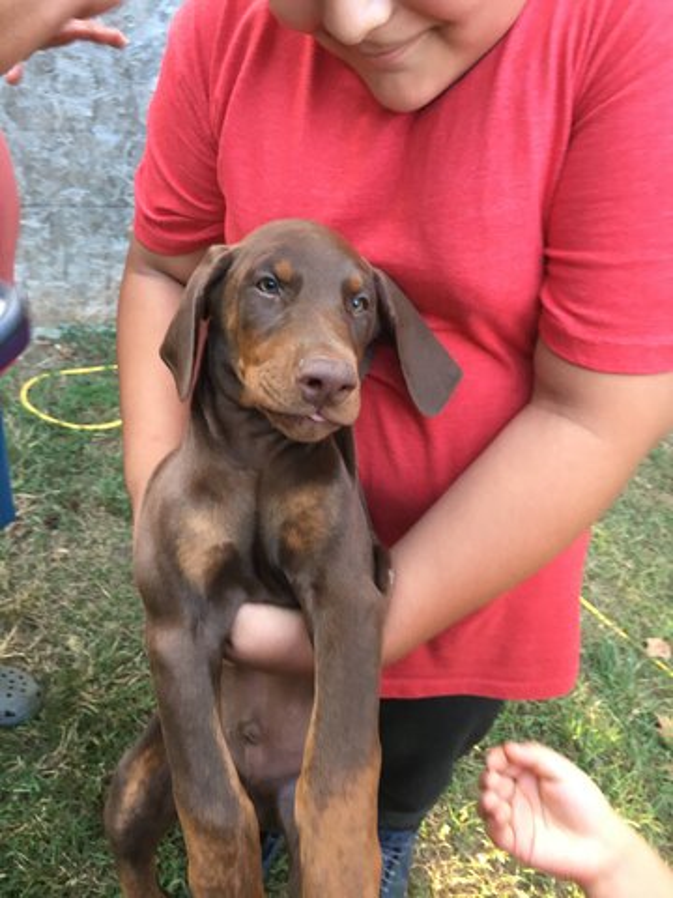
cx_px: 336
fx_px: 752
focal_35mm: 29
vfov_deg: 61.7
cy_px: 449
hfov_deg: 48.2
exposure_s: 1/30
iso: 80
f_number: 2.2
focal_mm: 4.15
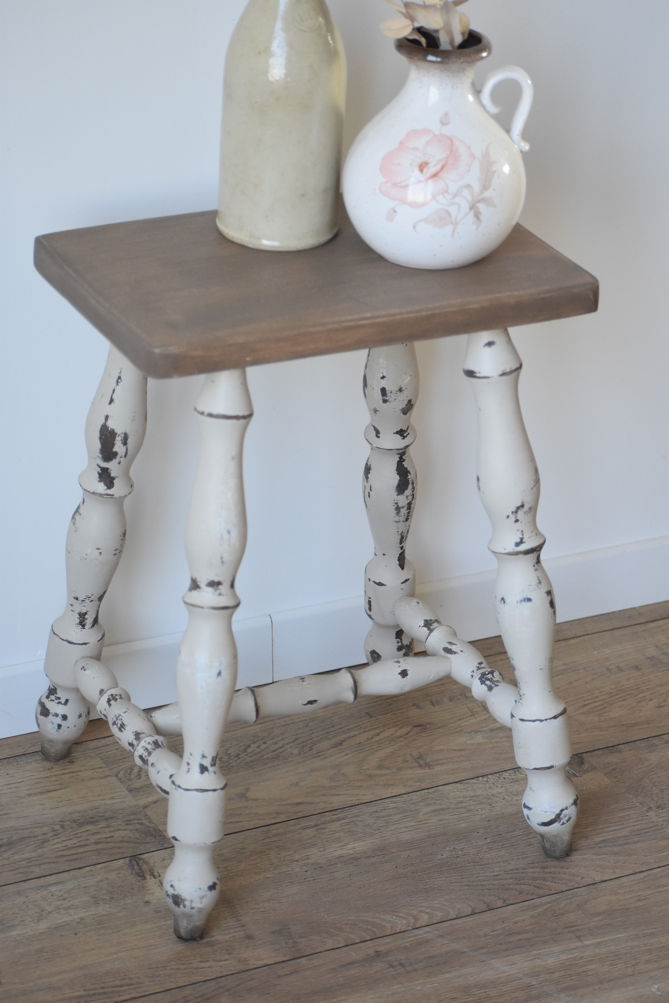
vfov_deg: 17.1
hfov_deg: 11.4
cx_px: 334
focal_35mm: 120
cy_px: 502
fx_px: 3345
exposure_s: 1/125
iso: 1250
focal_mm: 80
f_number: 4.8
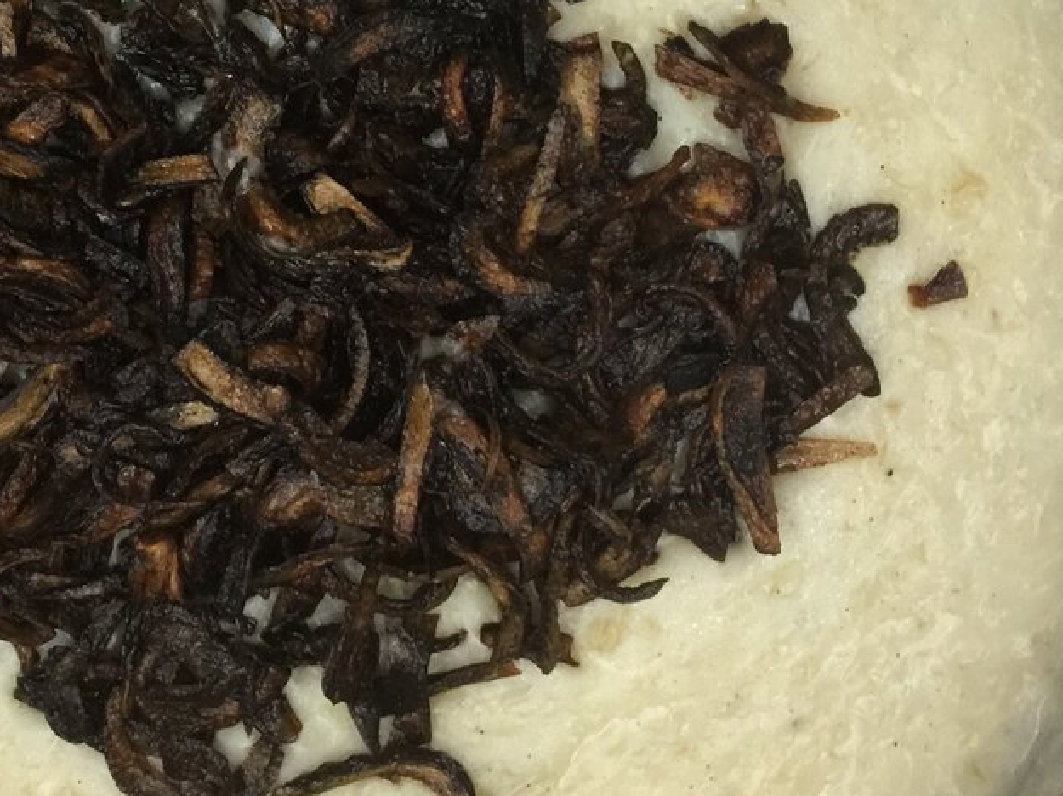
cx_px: 303
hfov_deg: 29.5
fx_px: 1995
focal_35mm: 65
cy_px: 240
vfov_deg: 22.4
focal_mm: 4.15
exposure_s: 1/10
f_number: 2.2
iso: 125
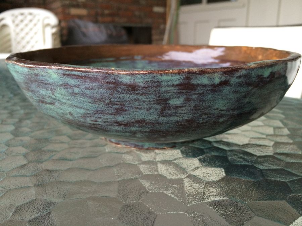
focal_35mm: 30
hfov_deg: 60.0
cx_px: 151
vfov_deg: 46.8
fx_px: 262
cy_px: 113
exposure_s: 1/30
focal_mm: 4.12
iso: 125
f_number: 2.2
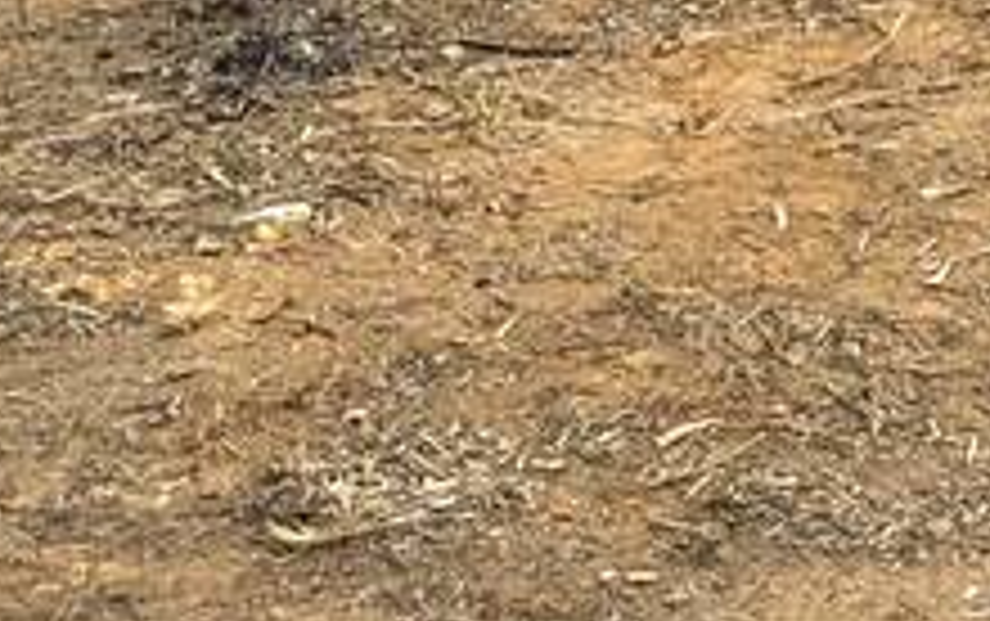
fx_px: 2620
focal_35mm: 97
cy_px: -99
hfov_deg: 18.7
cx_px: 1512
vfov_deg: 13.2
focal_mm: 2.22
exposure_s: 1/687
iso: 40
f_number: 2.2
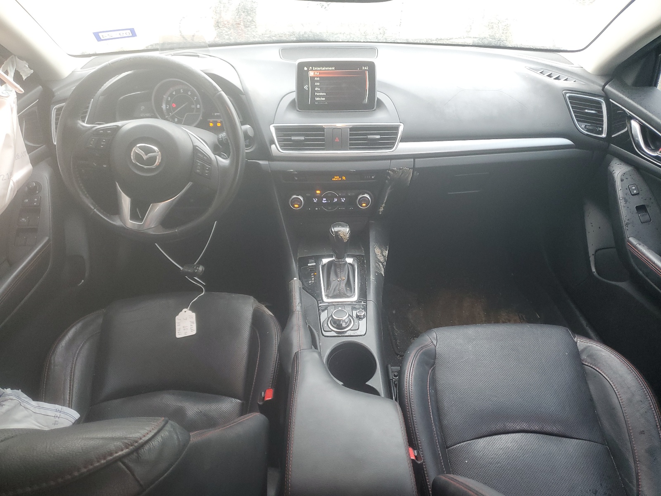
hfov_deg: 67.3
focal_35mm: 26
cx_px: 330
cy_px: 248
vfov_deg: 53.1
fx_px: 496
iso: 91
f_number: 1.5
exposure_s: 1/60.2
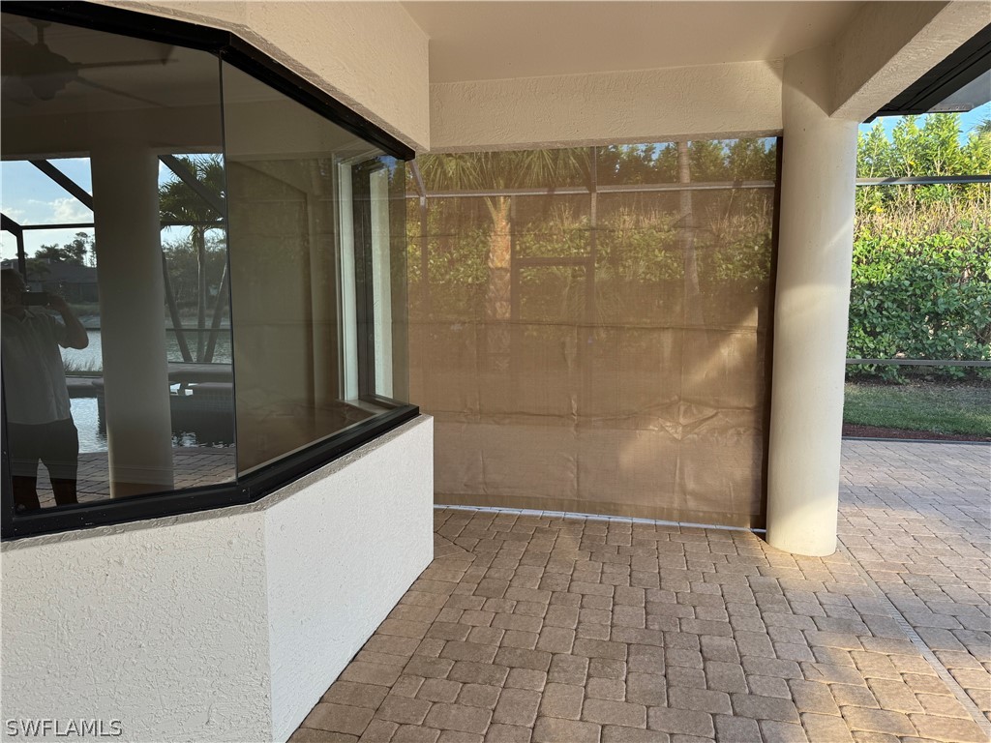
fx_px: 687
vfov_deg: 56.8
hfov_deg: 71.6
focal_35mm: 24
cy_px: 372
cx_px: 496
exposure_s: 1/153
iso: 64
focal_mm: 6.76
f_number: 1.78
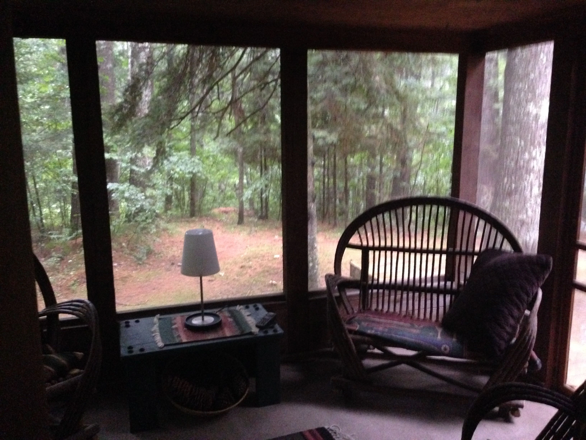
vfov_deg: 42.9
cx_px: 293
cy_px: 220
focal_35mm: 33
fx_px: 559
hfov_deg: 55.4
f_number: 2.4
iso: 800
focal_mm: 4.12
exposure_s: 1/15
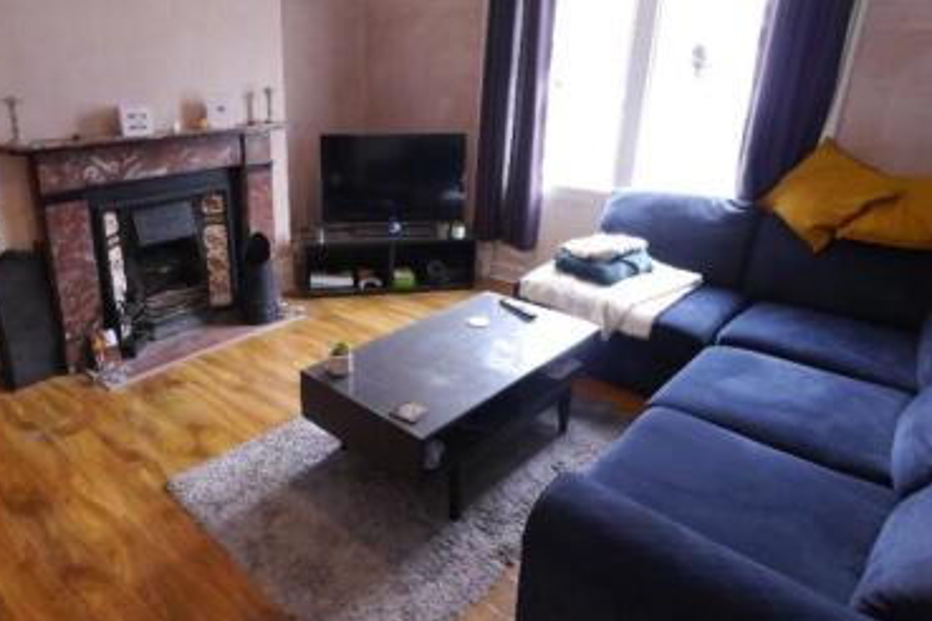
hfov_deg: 75.3
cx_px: 376
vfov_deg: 54.9
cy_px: 266
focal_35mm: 23
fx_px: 595
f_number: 4
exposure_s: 1/30
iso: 800
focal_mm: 7
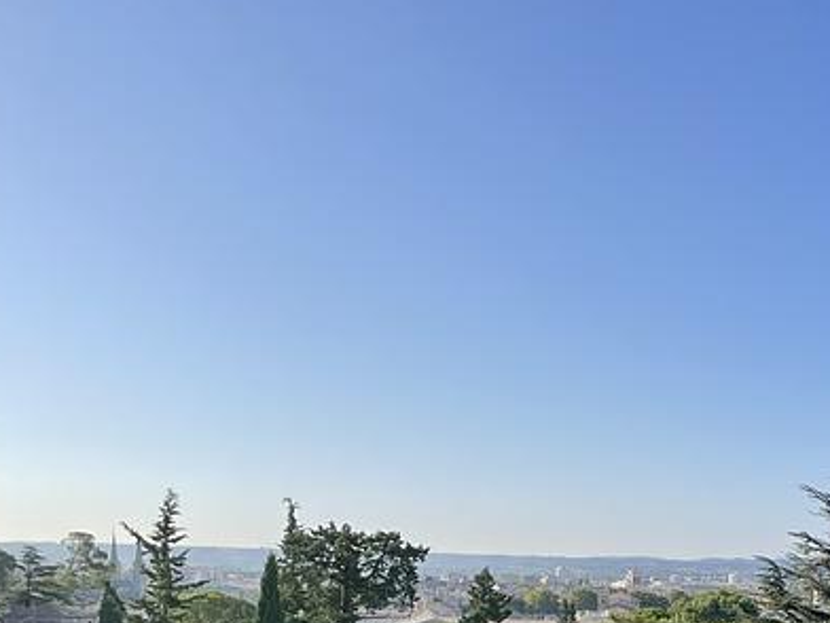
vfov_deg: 26.1
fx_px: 1271
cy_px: 625
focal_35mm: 53
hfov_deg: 34.1
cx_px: 752
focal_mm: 4.2
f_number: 1.6
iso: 32
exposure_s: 1/4132
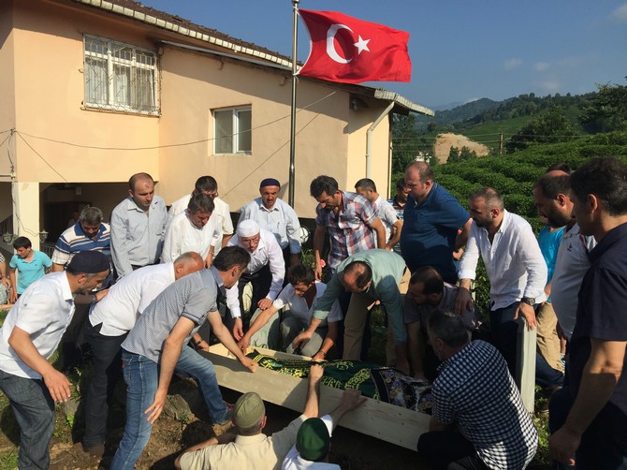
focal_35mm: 29
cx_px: 314
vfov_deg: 48.2
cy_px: 235
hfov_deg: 61.7
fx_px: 525
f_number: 2.2
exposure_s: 1/3300
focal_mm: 4.15
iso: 32
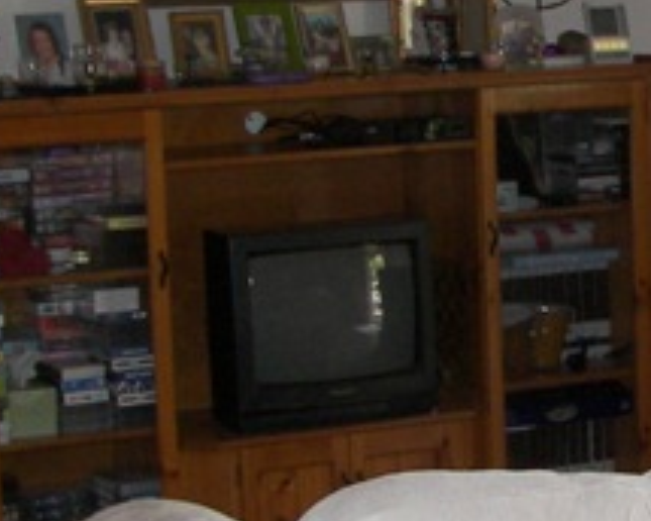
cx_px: 681
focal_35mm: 131
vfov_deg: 11.8
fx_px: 2524
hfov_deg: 14.4
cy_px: 148
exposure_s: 1/30
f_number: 2.8
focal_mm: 6
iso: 100
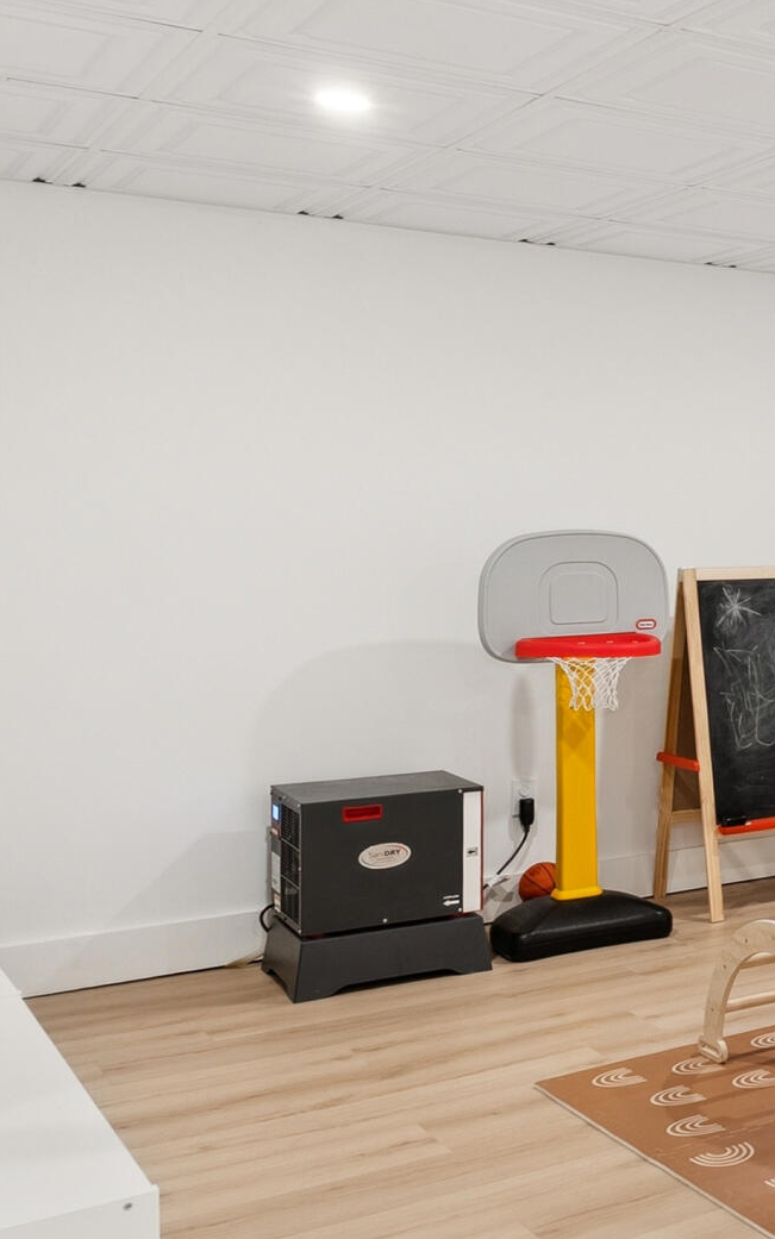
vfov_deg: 42.6
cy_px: 568
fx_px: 1588
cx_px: 1269
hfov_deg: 21.4
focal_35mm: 47
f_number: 7.1
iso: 320
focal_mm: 16
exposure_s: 1/10
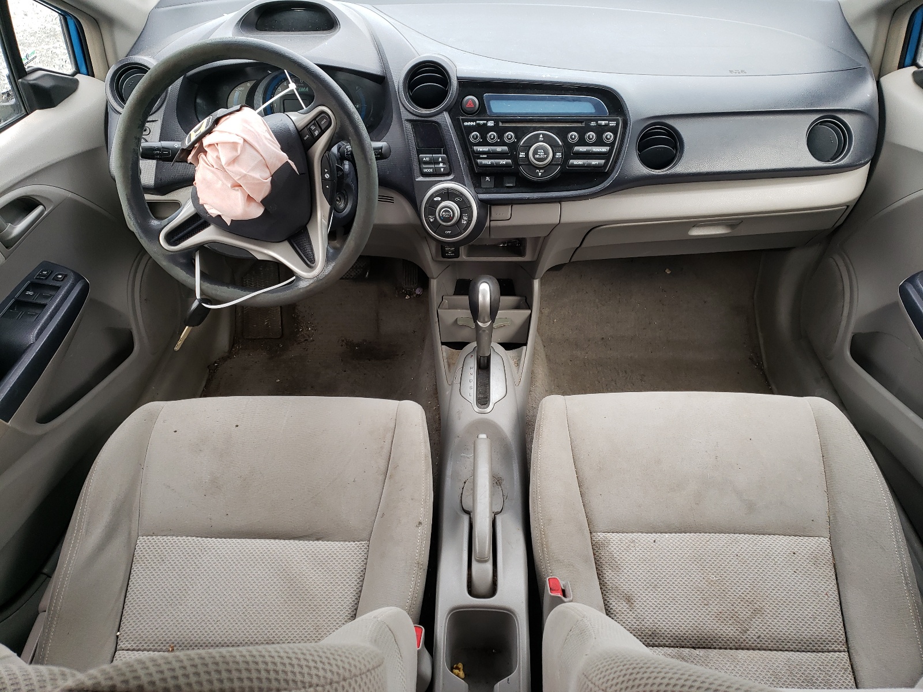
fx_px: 693
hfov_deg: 67.3
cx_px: 462
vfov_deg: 53.1
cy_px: 346
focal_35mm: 26
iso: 58
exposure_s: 1/120
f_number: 1.5
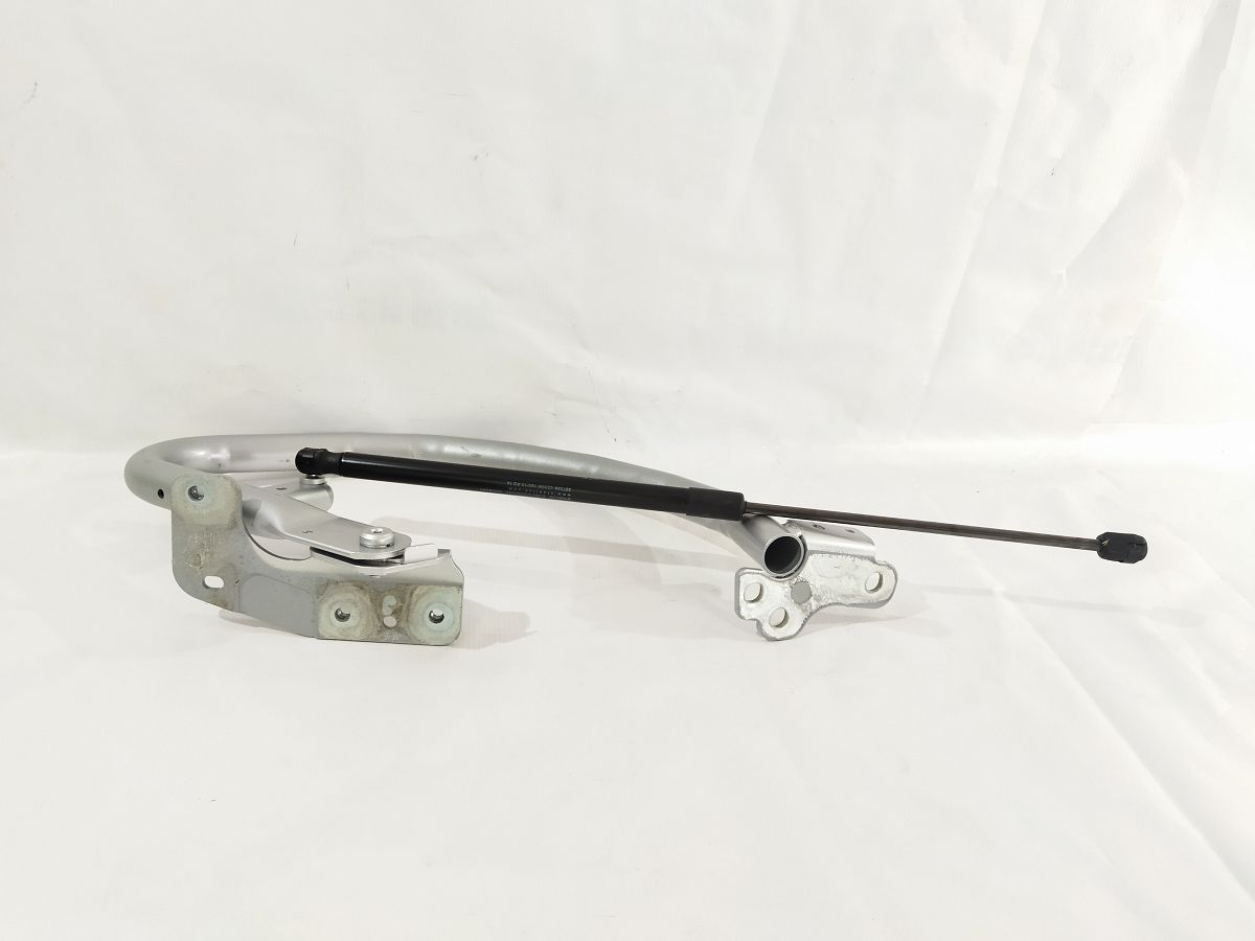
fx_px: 979
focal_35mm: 27
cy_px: 470
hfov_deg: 65.3
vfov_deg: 51.4
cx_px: 628
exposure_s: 1/50
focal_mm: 4.71
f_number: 1.79
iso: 222
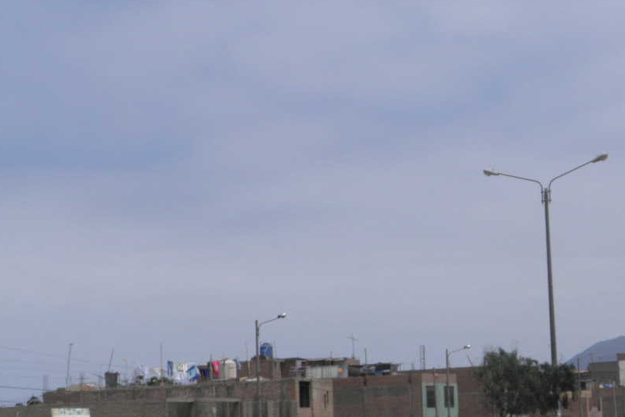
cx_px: 490
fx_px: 1129
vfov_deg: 20.8
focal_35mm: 65
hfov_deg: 30.3
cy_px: 295
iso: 50
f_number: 5.7
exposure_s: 1/640
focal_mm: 7.1
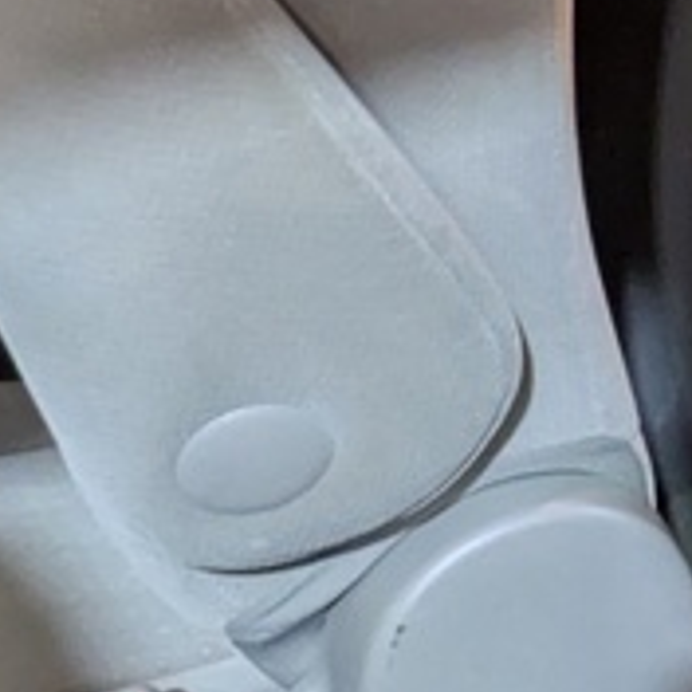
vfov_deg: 23.3
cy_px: 63
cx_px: 1655
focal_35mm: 72
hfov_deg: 14.9
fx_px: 1628
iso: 185
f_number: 2.2
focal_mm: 1.83
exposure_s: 1/24
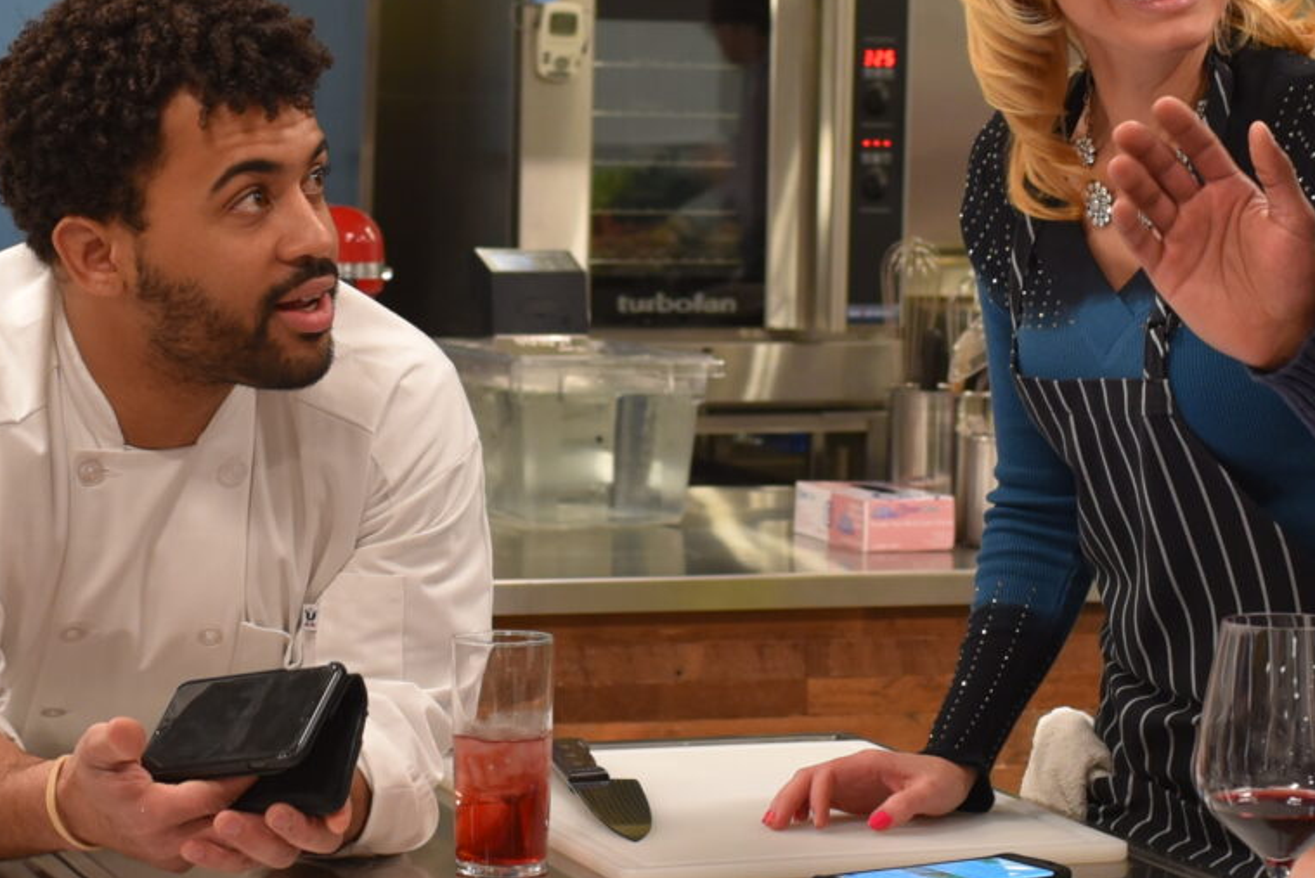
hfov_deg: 17.3
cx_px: 594
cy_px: 463
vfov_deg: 11.6
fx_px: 4313
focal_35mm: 118
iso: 800
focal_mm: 35
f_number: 3.5
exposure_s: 1/60
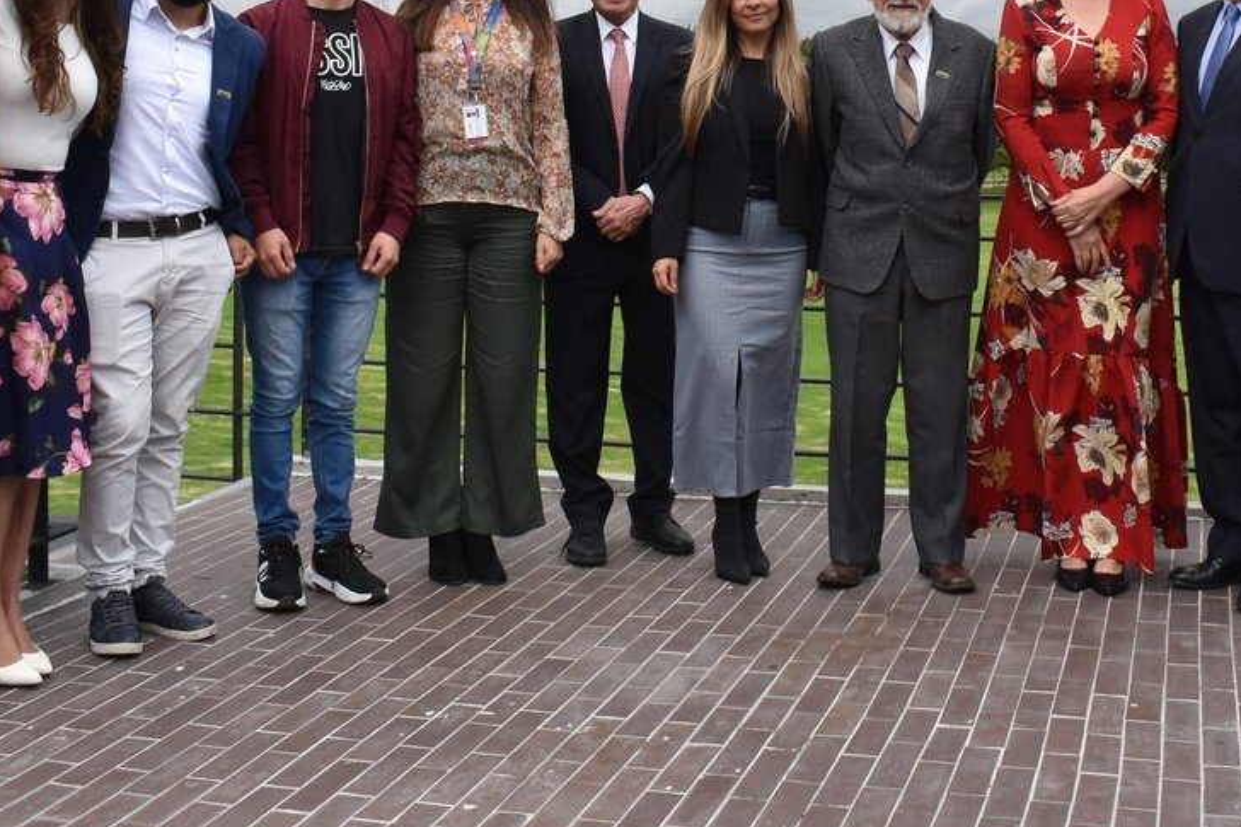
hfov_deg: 46.3
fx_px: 1447
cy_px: 203
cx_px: 689
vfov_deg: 31.3
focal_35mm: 42
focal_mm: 18
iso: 500
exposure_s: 1/500
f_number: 8
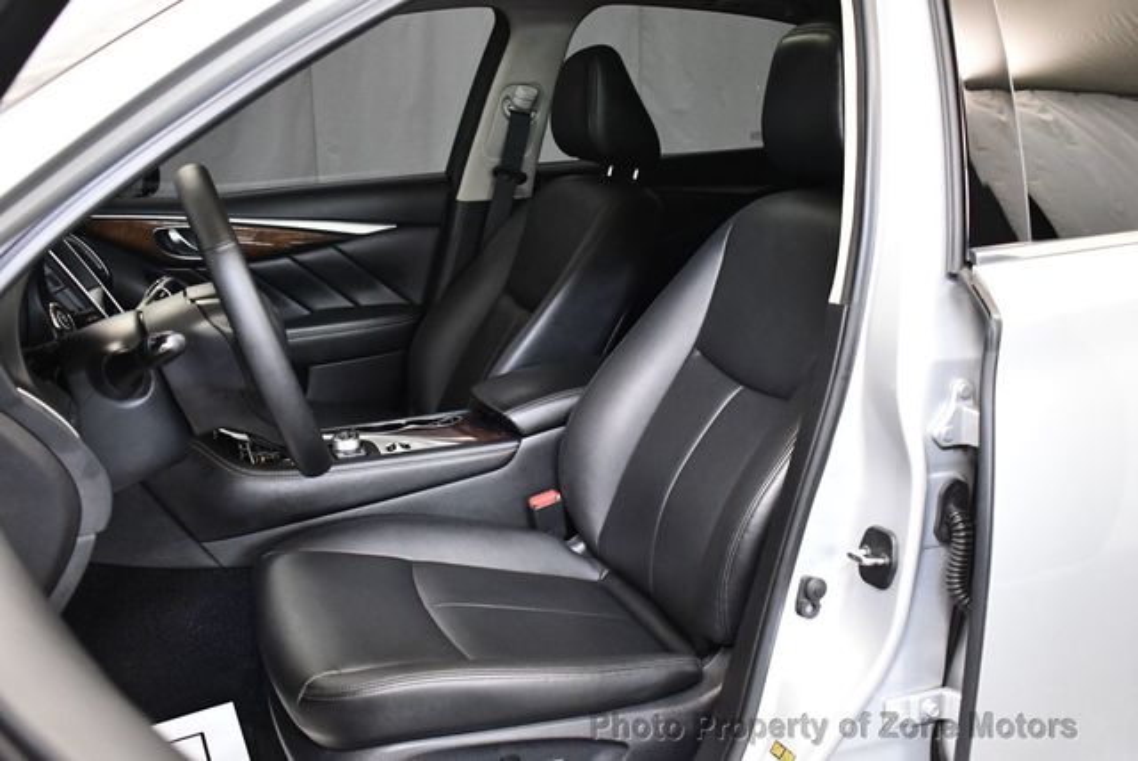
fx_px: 1139
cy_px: 380
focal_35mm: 36
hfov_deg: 53.1
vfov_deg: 36.9
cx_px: 569
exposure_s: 1/125
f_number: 3.5
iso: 3200
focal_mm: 18
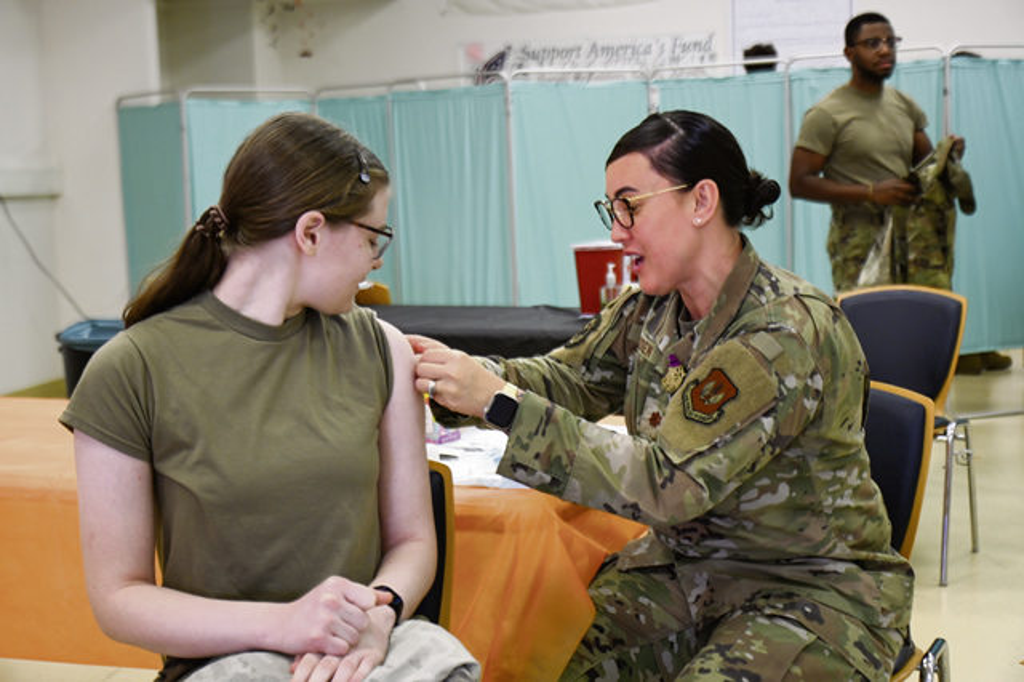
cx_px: 512
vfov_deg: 27.5
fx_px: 1393
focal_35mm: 49
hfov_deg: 40.4
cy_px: 341
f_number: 4
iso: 1000
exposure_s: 1/160
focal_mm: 49
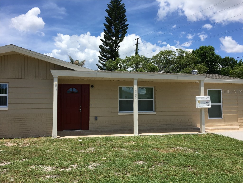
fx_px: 204
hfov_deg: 61.7
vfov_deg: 48.2
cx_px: 122
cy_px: 92
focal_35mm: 29
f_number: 2.2
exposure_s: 1/1972
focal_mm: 4.15
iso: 25
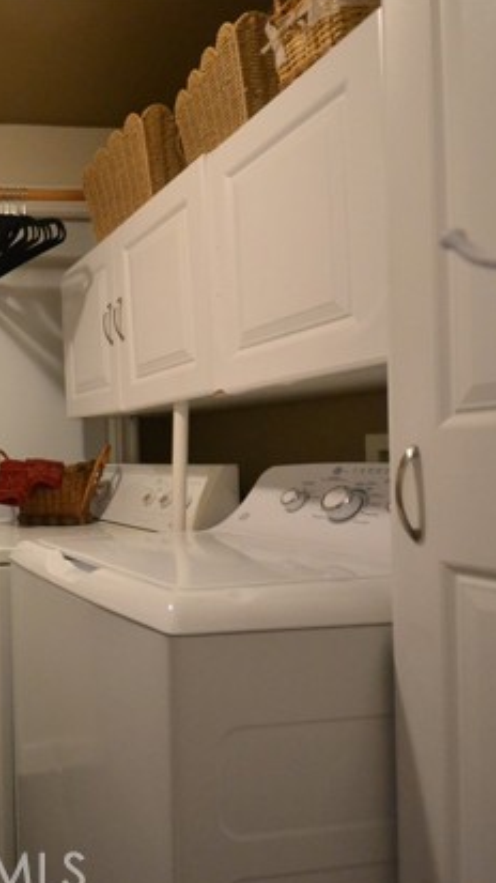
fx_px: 628
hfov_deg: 35.5
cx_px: -75
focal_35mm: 27
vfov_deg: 70.3
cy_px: 446
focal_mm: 11
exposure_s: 1/60
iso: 2800
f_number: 4.2
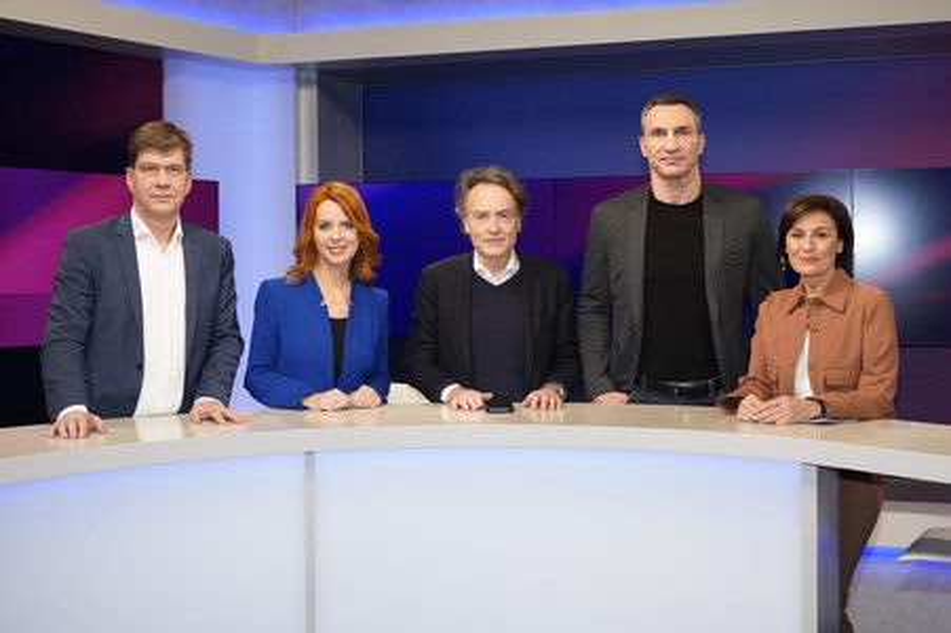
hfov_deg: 55.8
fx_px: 897
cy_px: 316
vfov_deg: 38.8
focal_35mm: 34
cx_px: 476
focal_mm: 34
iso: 2000
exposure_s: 1/125
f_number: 5.6
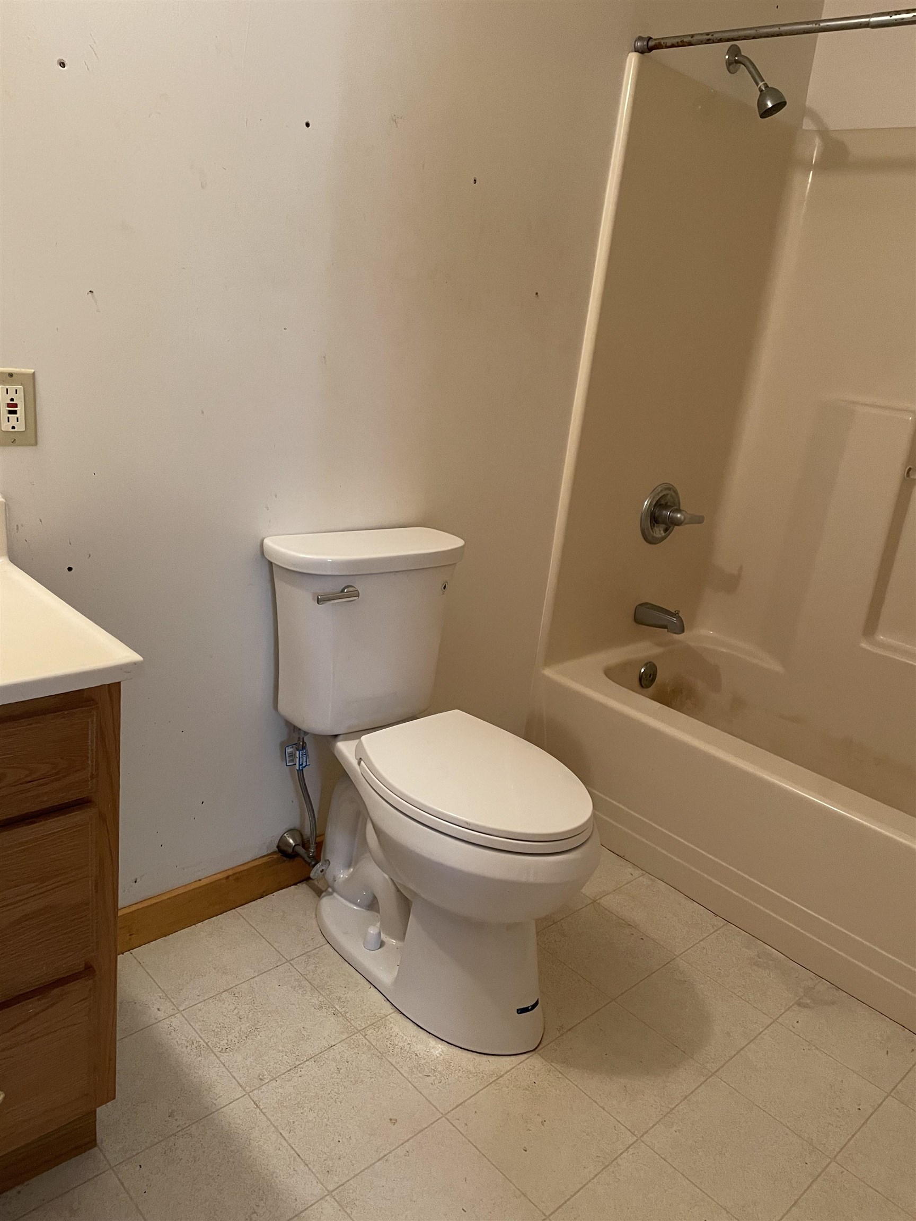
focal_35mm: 26
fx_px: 917
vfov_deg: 67.3
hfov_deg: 53.1
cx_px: 458
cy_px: 610
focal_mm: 4.2
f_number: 1.6
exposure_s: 1/40
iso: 500
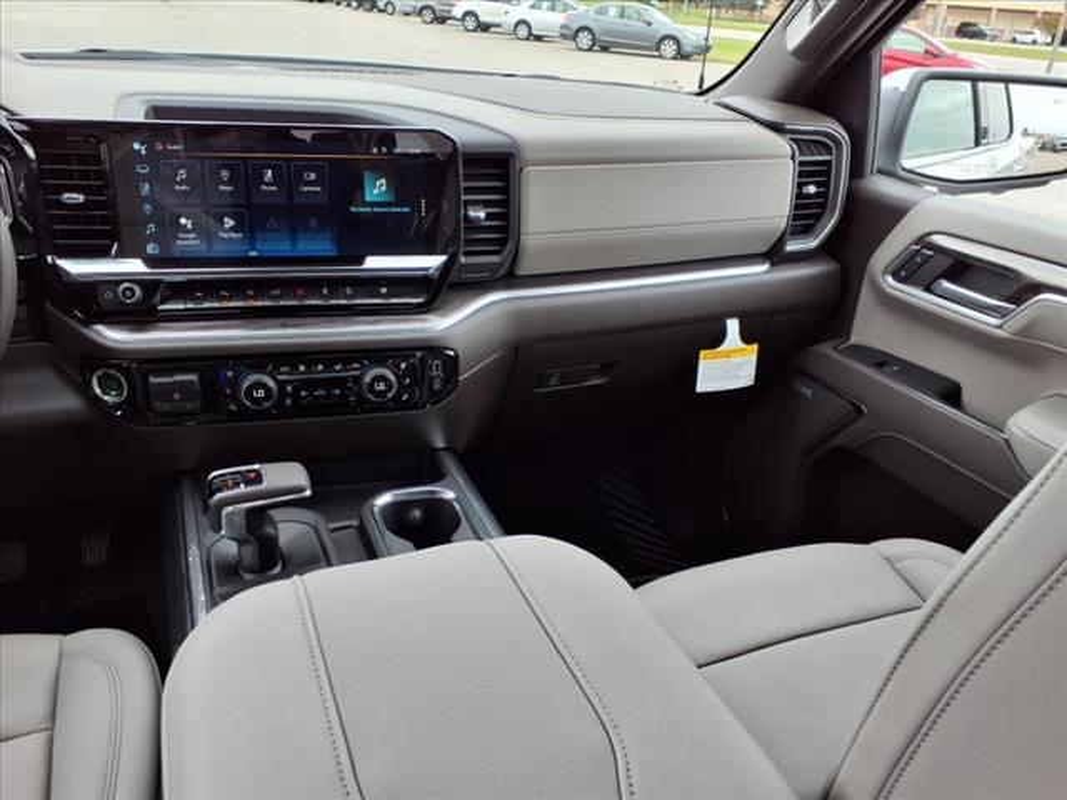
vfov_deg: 51.4
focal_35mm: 27
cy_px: 400
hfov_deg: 65.3
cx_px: 534
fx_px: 832
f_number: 1.9
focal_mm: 3.58
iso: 40
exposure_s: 1/145
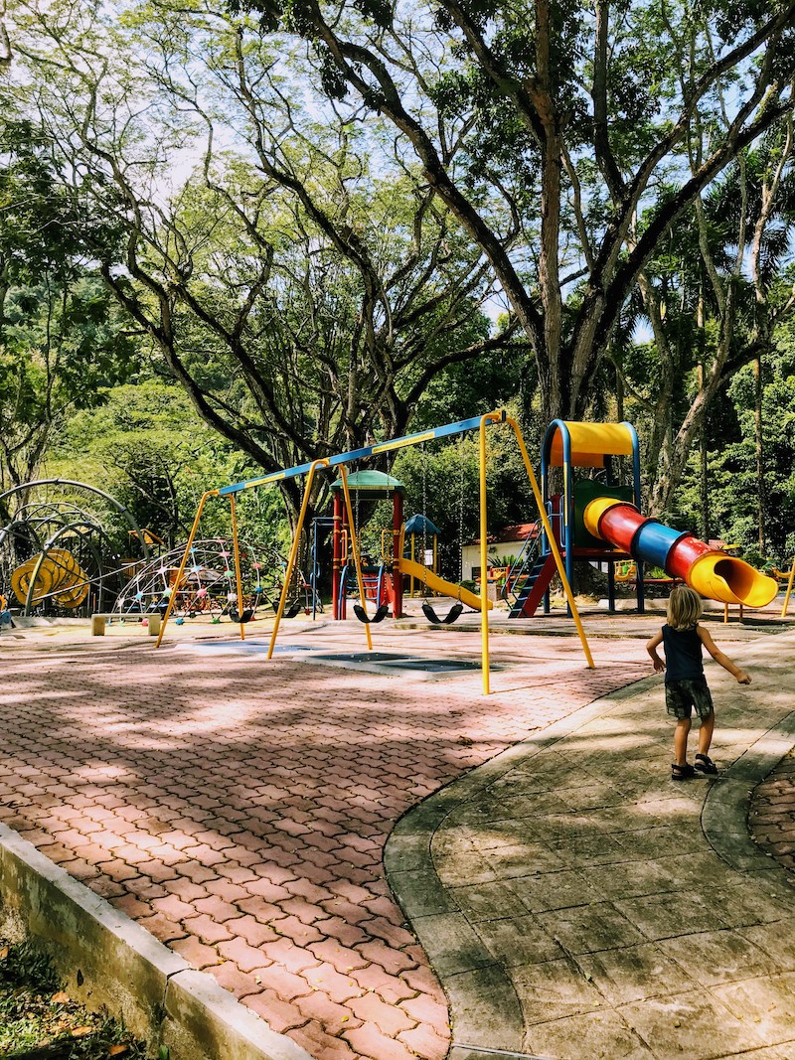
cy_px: 530
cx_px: 398
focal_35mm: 28
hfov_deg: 49.7
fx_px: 858
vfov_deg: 63.4
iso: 20
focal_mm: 3.99
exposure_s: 1/736
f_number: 1.8
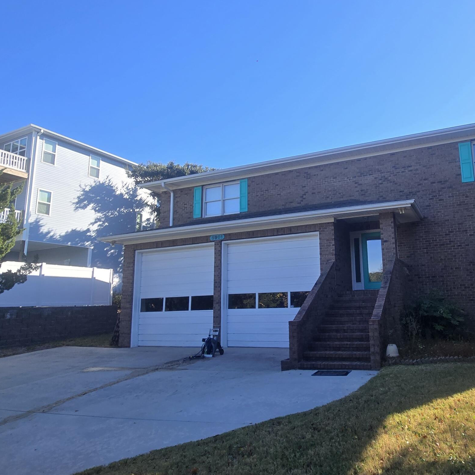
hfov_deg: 68.0
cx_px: 311
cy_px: 229
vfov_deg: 69.6
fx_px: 342
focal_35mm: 22
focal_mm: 2.2
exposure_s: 1/1019
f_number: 2.2
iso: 50
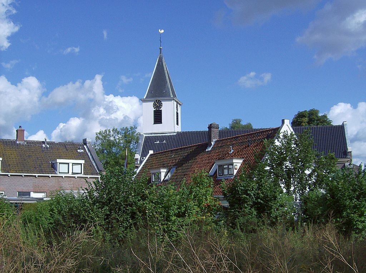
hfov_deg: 41.3
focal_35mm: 46
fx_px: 485
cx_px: 183
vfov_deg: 31.4
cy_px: 136
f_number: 5.1
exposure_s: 1/888
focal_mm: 7.7
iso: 100
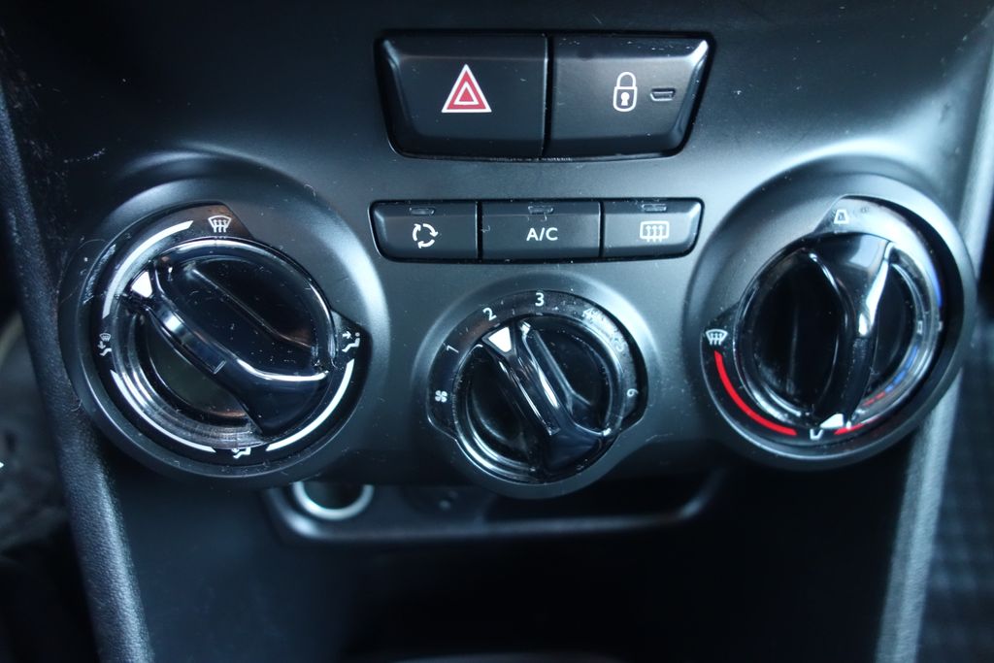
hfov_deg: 65.5
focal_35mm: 28
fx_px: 773
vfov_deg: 46.4
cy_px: 332
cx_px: 497
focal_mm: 10.4
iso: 1000
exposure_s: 1/25
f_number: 2
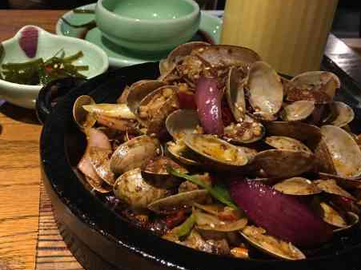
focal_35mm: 45
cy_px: 113
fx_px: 469
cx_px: 126
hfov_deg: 41.6
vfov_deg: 32.1
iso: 80
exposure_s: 1/17
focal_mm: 4.15
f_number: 2.2
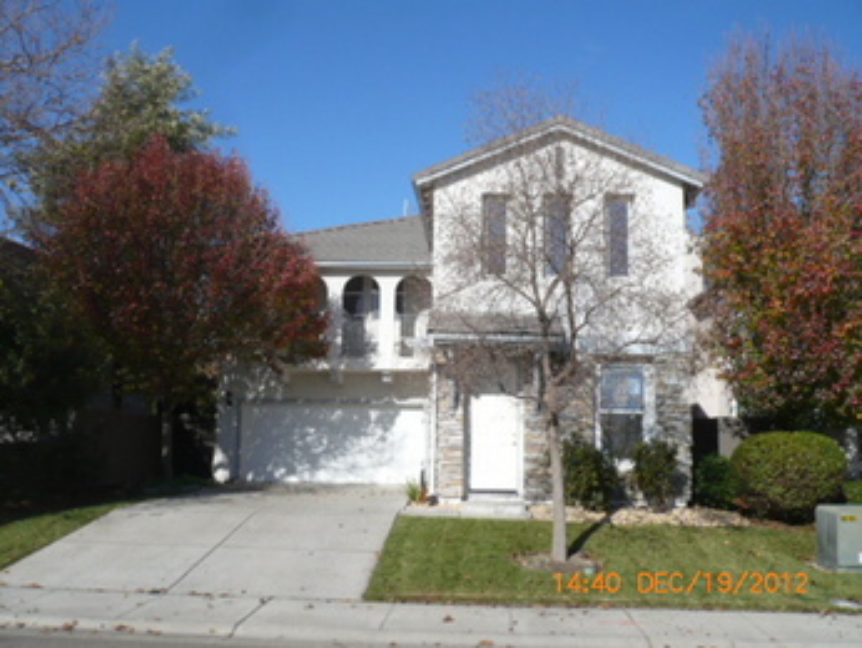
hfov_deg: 52.6
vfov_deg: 40.7
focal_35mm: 35
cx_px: 431
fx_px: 872
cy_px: 324
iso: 100
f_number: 8
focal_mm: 5.8
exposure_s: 1/250
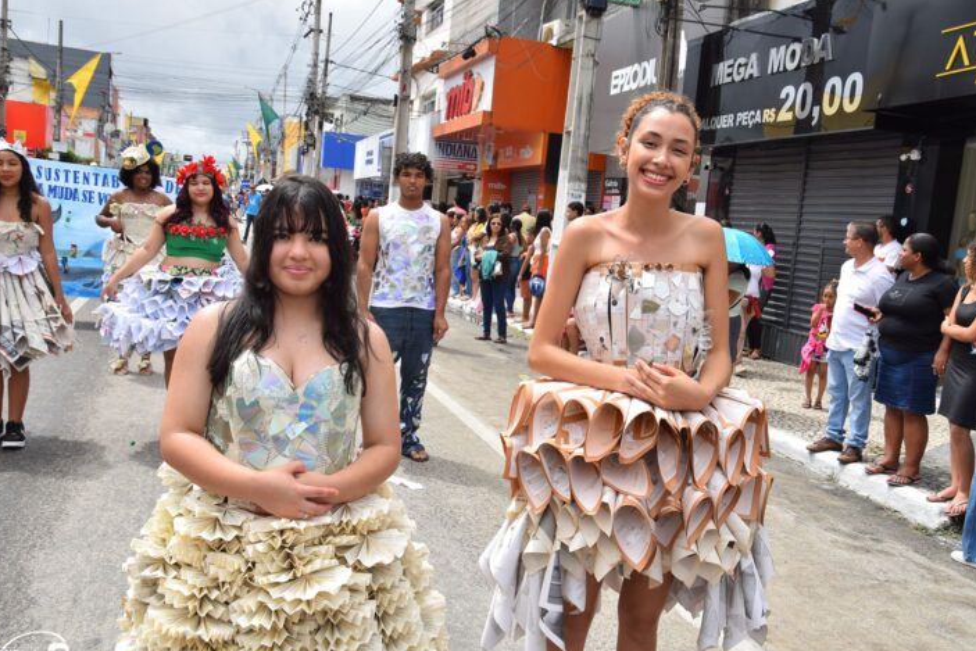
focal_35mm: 38
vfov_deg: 35.1
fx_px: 1030
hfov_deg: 50.7
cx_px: 500
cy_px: 339
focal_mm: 24
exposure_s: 1/400
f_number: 10
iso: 200
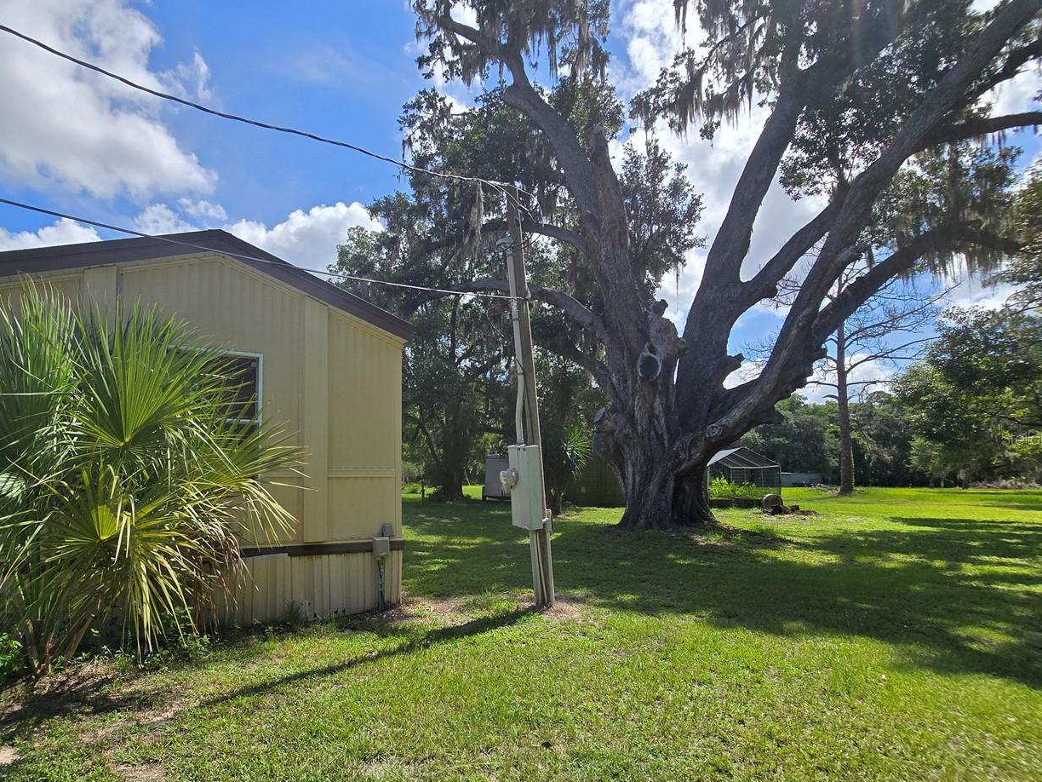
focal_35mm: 17
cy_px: 438
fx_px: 512
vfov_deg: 74.4
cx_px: 400
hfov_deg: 89.5
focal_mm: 2.2
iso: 50
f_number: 2.2
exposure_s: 1/2723
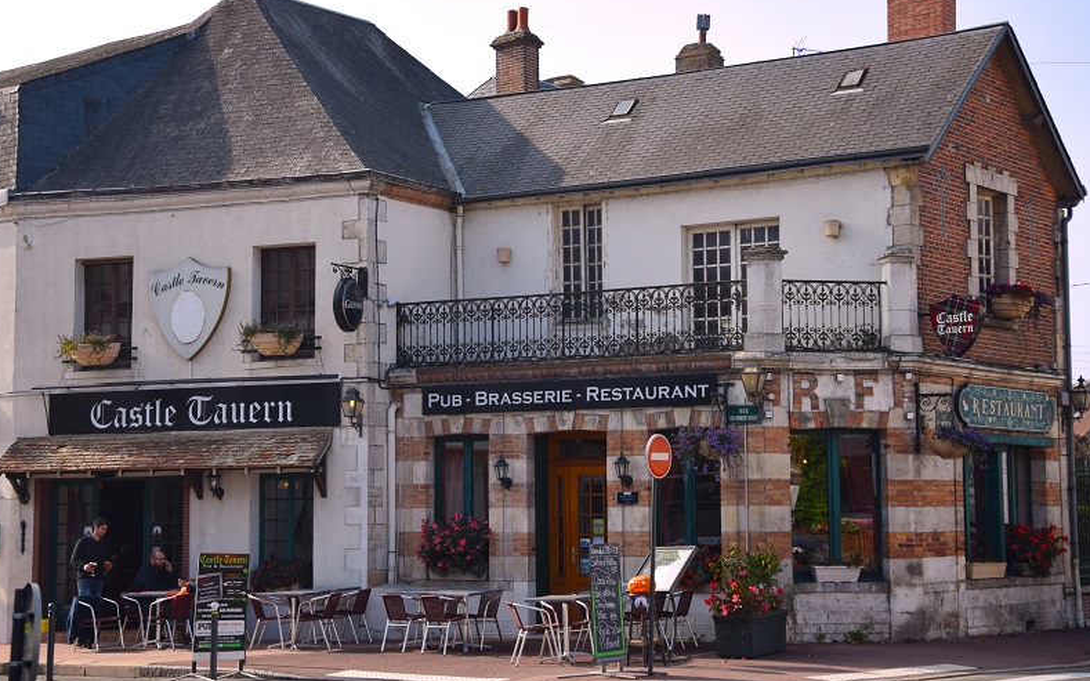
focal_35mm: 62
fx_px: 1842
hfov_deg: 33.0
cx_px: 543
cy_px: 349
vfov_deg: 21.0
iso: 400
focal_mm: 40
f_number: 5
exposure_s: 1/1250
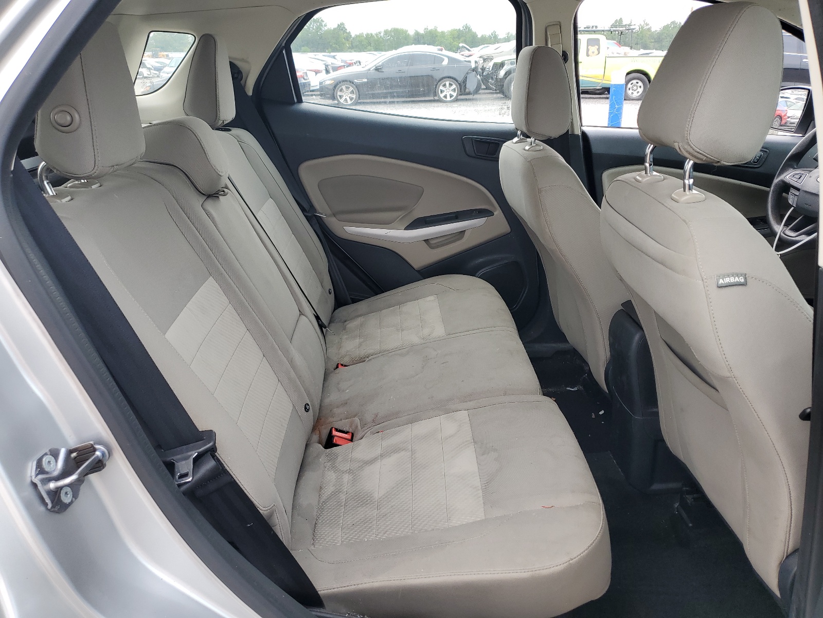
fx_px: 618
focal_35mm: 26
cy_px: 309
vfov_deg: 53.1
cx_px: 412
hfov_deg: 67.3
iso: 50
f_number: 1.5
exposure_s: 1/345
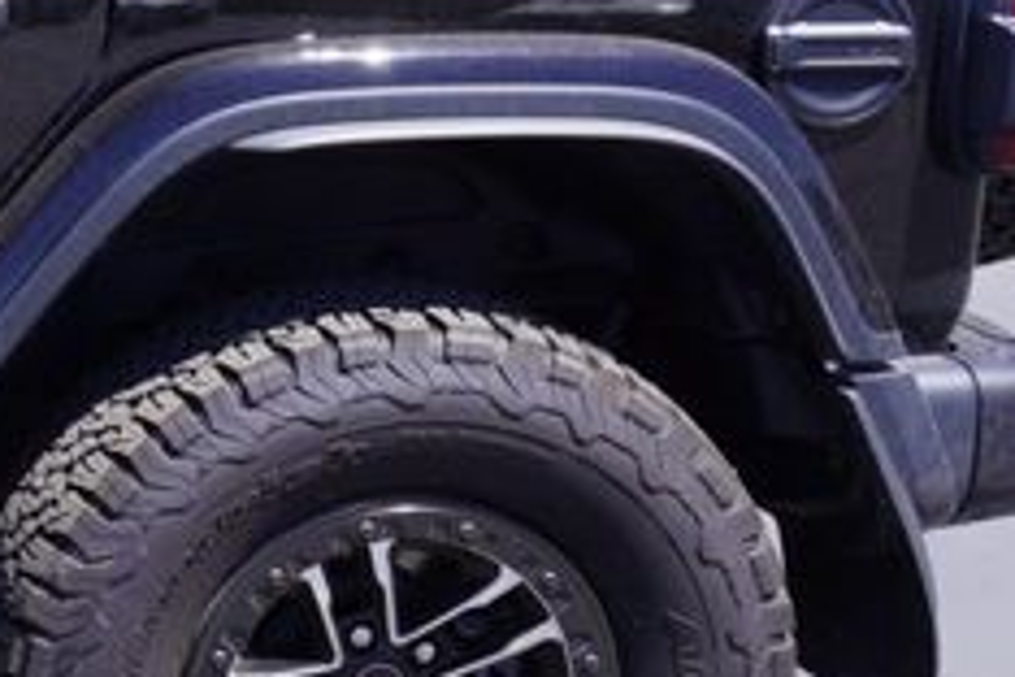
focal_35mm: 105
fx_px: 2960
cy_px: 247
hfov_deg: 16.2
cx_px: -859
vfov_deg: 13.0
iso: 100
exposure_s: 1/125
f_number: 8
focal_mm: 16
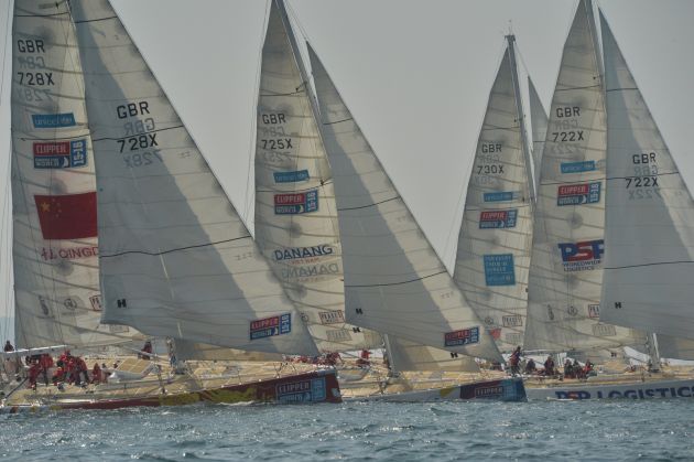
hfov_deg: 10.3
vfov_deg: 6.9
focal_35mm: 200
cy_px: 231
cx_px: 347
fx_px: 3852
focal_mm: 200
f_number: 9
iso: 320
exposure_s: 1/5000
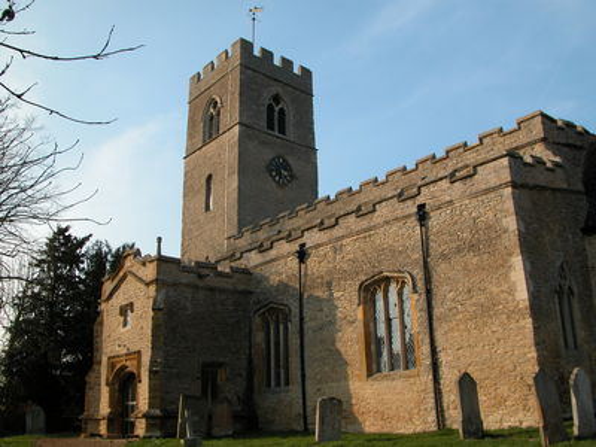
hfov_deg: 52.6
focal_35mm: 35
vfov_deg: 40.7
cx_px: 298
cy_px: 224
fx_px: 603
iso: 100
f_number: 5.6
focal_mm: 8.9
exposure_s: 1/276
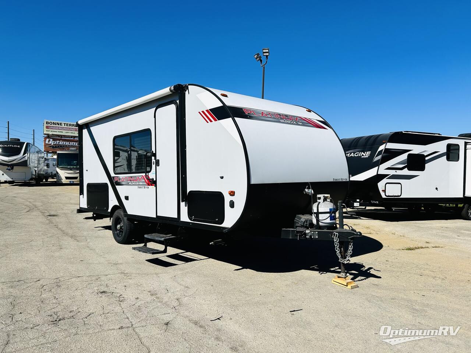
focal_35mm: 26
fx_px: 354
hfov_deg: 67.3
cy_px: 176
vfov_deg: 53.1
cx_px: 236
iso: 50
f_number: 1.5
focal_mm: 5.7
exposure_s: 1/6993
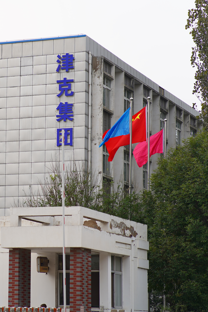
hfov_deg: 10.6
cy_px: 156
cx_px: 0
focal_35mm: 128
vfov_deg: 16.0
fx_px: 1109
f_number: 3.2
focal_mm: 85
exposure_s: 1/640
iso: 100
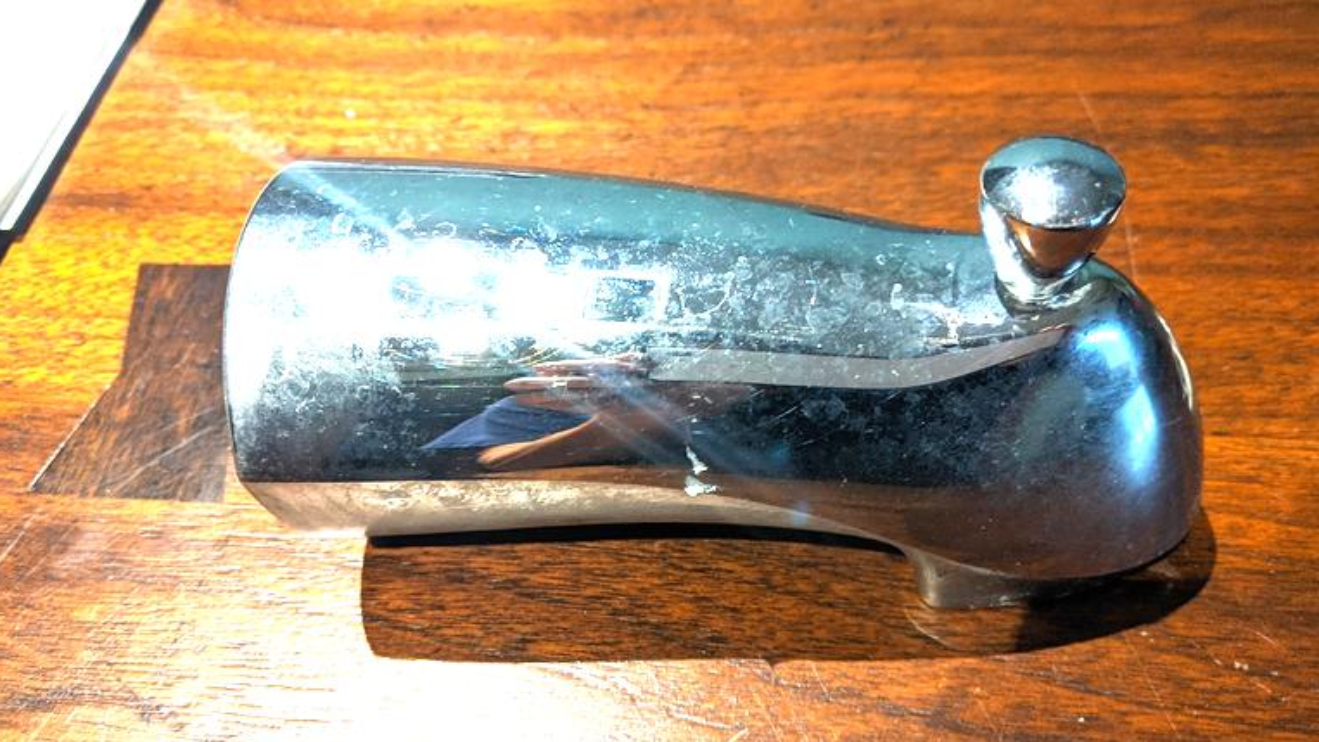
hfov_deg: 64.3
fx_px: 1049
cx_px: 664
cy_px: 393
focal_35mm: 30
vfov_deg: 38.9
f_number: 1.8
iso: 148
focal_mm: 4.44
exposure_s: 1/24
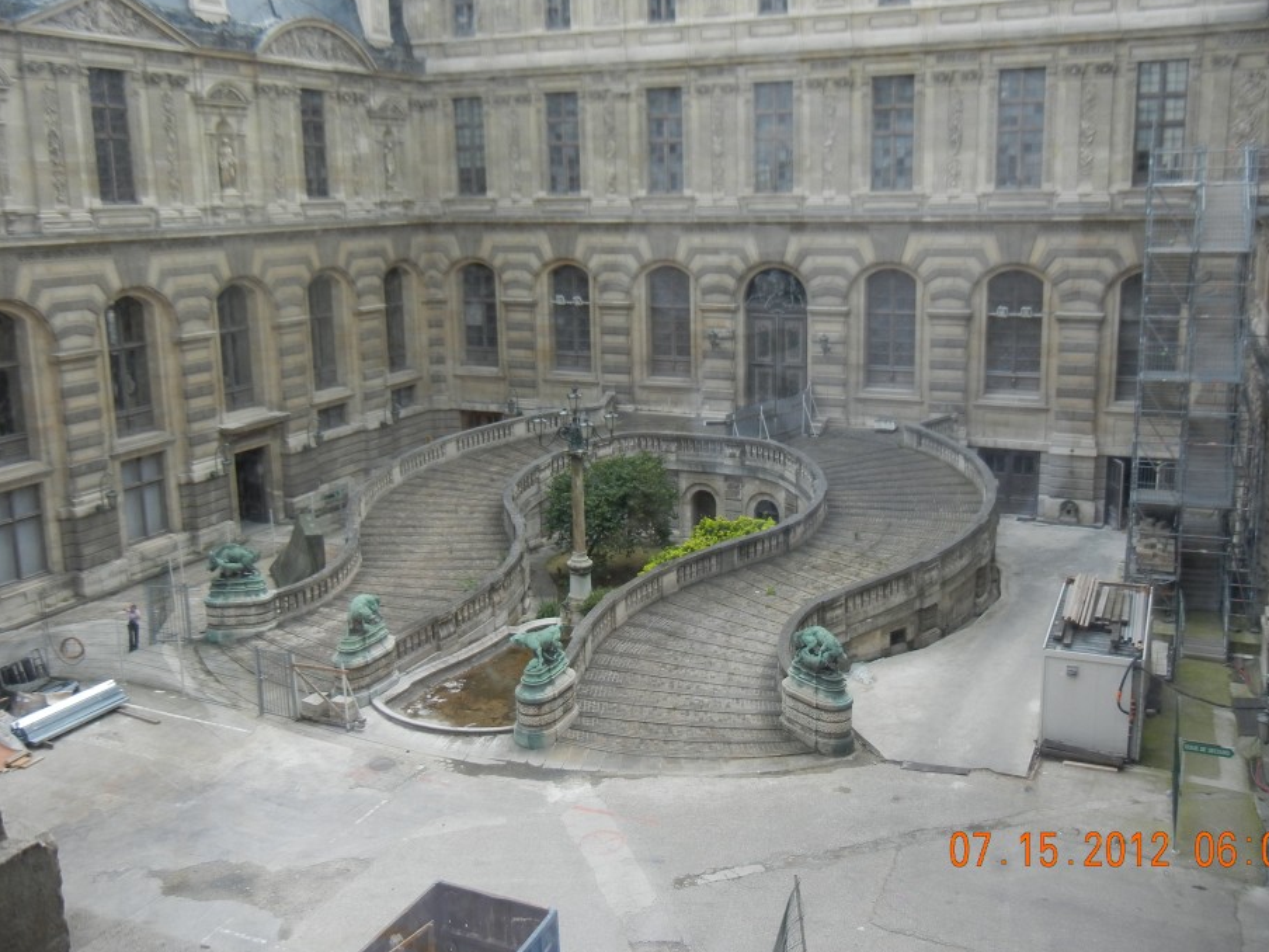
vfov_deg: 41.7
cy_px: 423
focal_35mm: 34
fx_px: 1246
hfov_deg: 53.9
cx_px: 672
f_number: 3.5
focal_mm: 5.4
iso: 160
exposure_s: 1/448
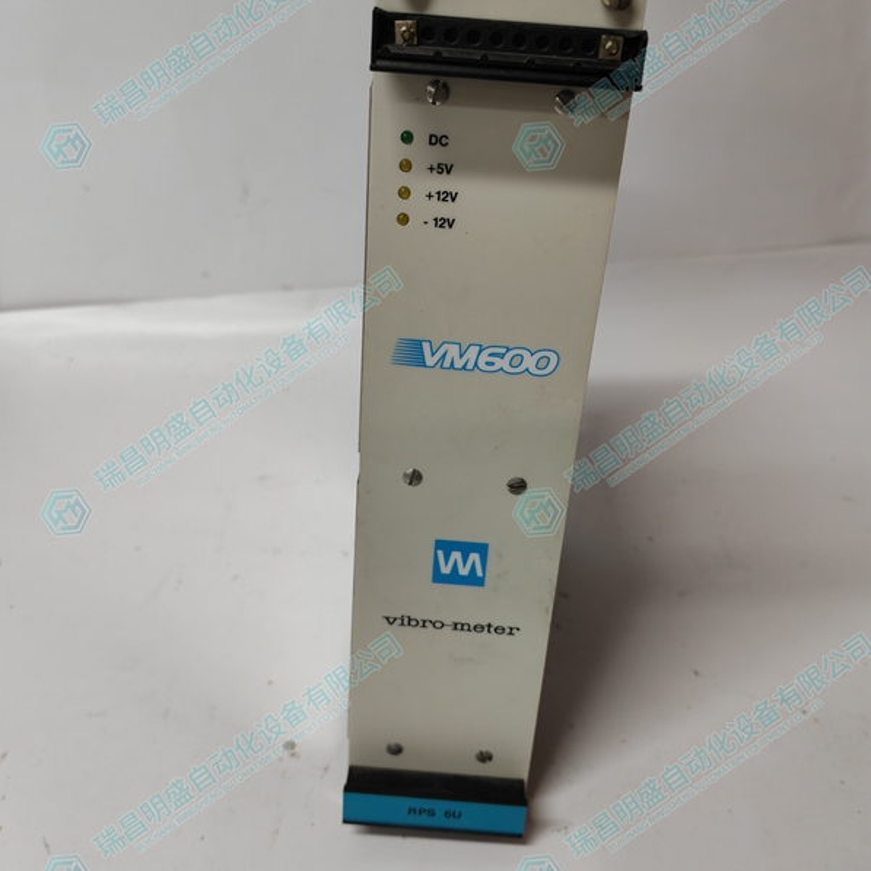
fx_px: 911
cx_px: 436
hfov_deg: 51.1
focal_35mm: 32
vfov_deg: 51.1
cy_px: 429
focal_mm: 6.12
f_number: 1.9
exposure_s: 1/100
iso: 640
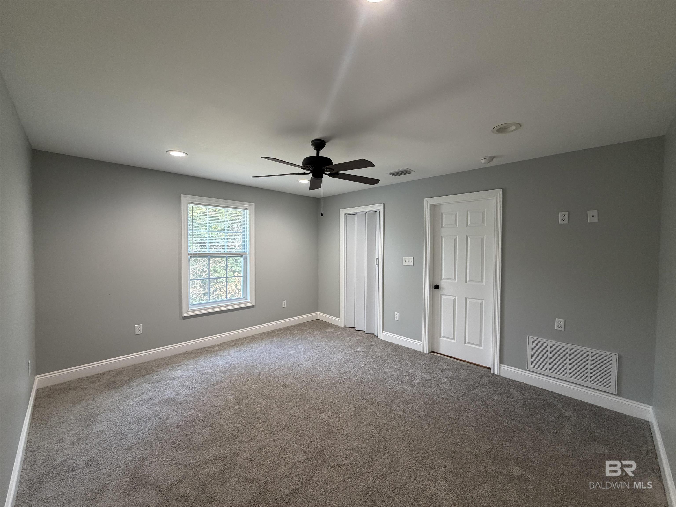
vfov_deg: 85.7
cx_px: 338
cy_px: 254
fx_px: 273
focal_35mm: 14
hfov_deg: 102.1
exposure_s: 1/60
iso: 160
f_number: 2.2
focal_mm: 2.22
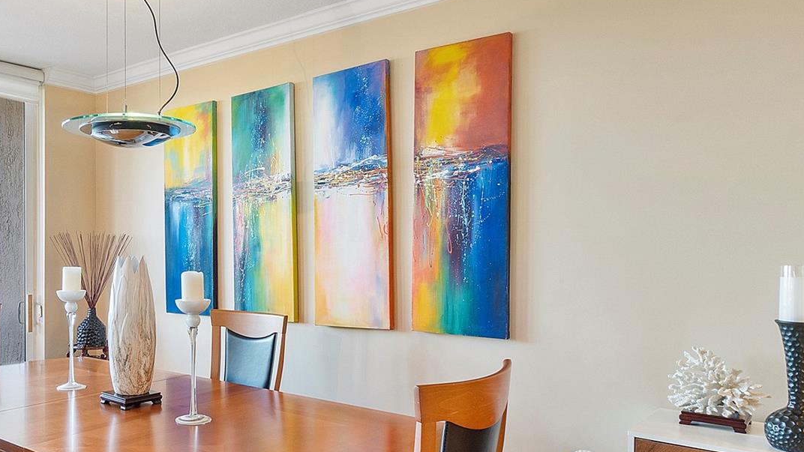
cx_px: 235
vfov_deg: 38.9
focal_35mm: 30
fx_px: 640
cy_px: 250
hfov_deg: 61.8
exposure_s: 1/4
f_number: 11
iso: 160
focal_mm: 10
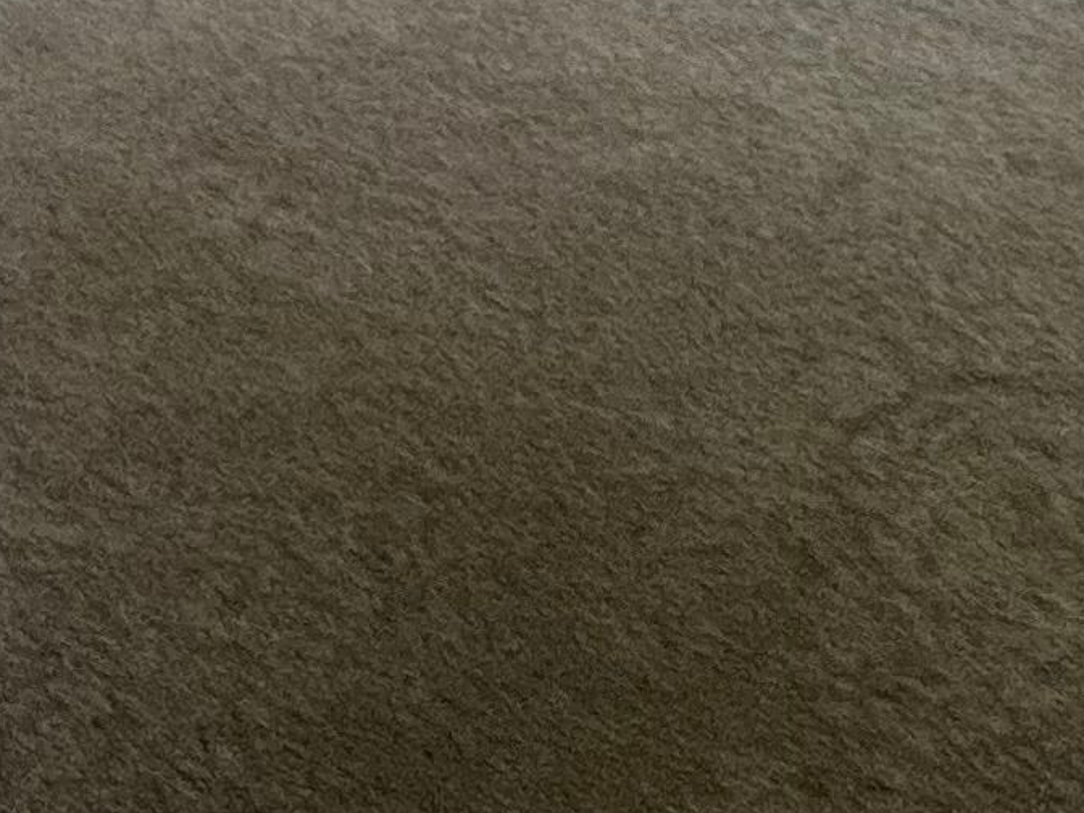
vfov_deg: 15.1
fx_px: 2443
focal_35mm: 78
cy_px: -834
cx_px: -95
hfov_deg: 23.5
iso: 250
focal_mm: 1.57
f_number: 1.8
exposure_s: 1/99
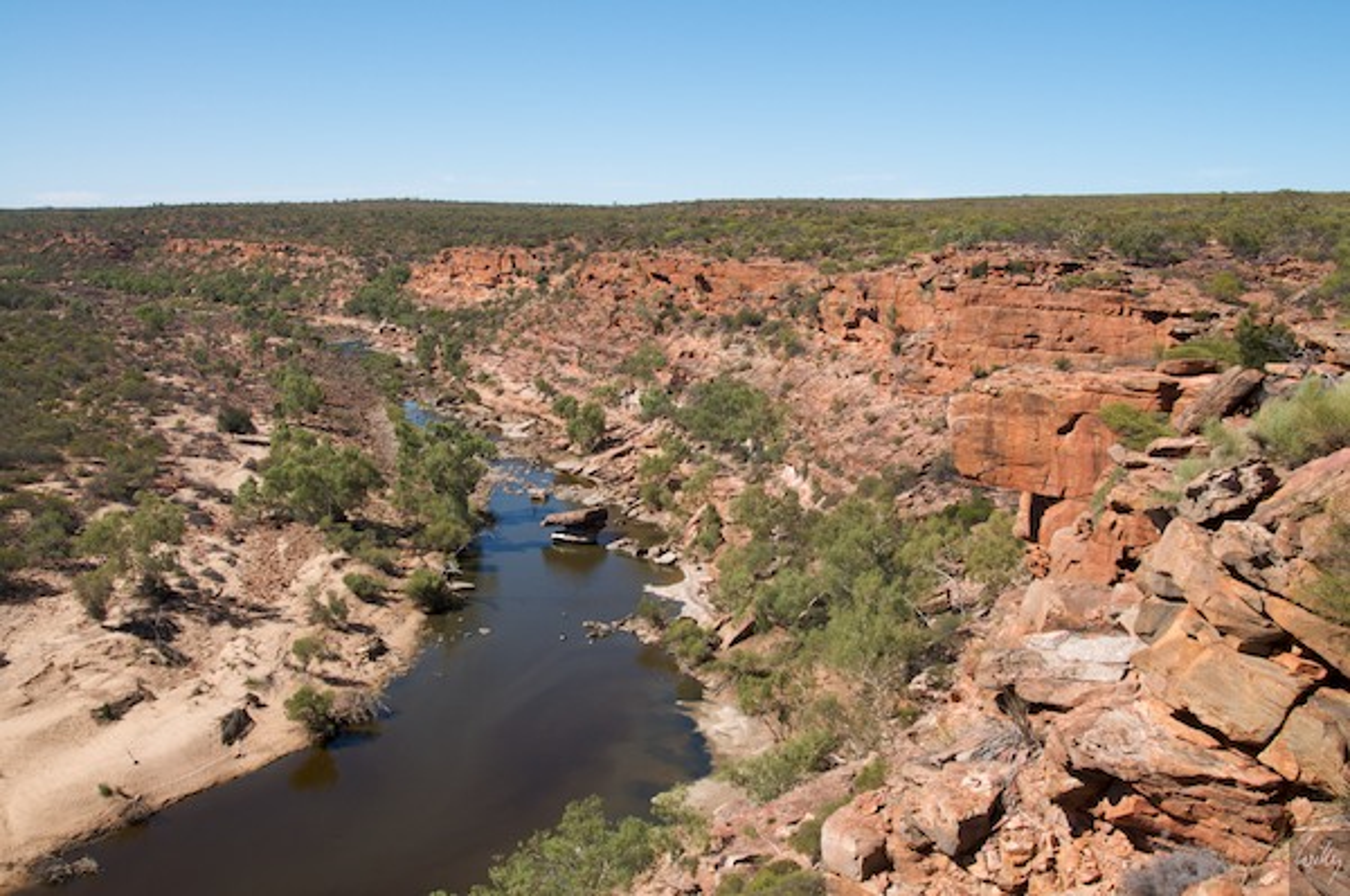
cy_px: 448
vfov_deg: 36.8
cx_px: 675
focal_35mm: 36
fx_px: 1348
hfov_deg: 53.2
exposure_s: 1/400
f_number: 10
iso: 320
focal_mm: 24
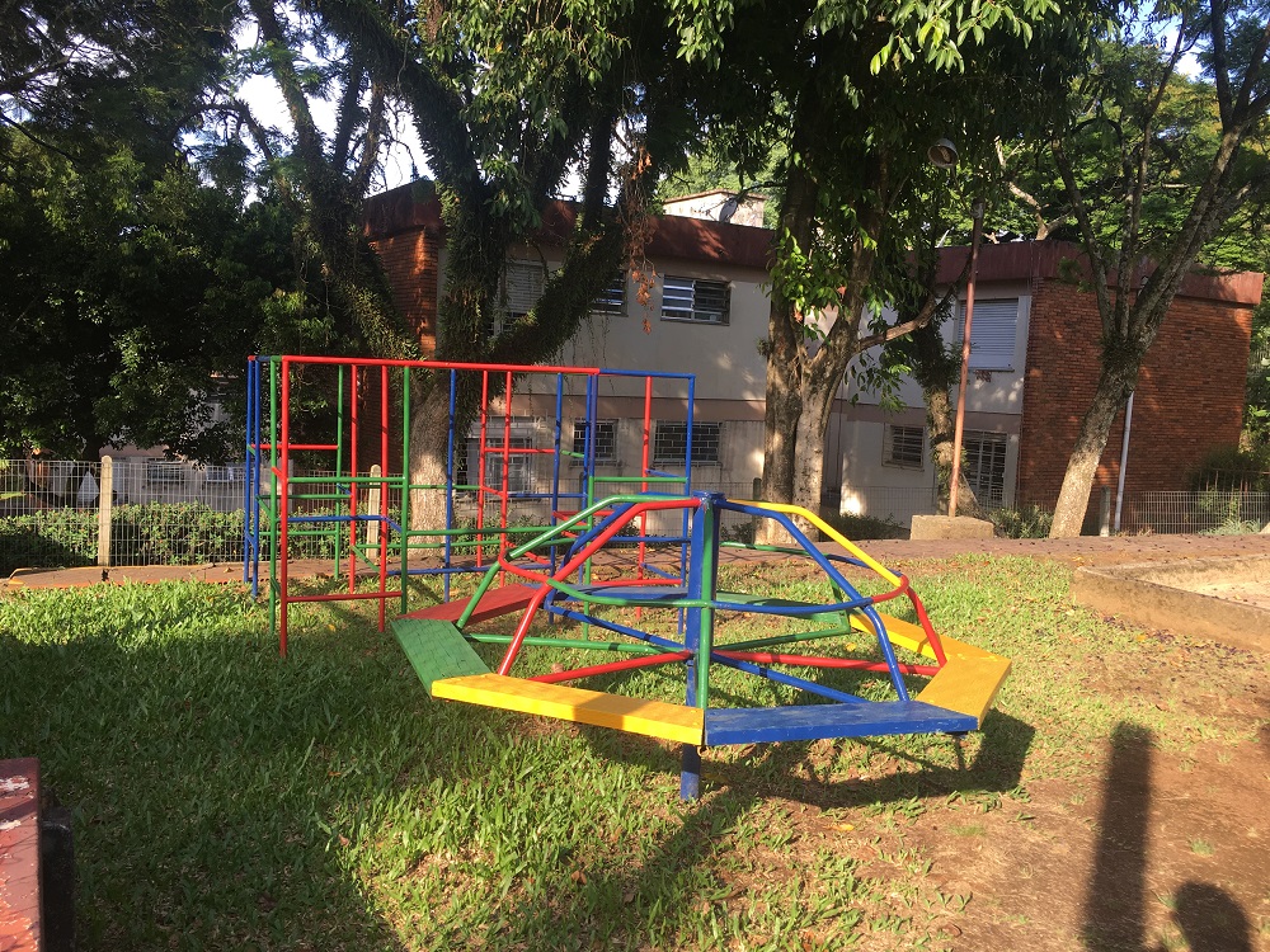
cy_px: 476
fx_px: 1064
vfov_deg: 48.2
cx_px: 635
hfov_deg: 61.7
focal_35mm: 29
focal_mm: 4.15
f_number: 2.2
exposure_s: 1/343
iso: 25
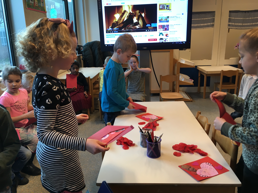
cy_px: 96
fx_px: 216
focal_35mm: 29
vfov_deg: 48.2
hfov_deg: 61.7
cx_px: 129
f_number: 2.2
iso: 40
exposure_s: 1/33
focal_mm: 4.15
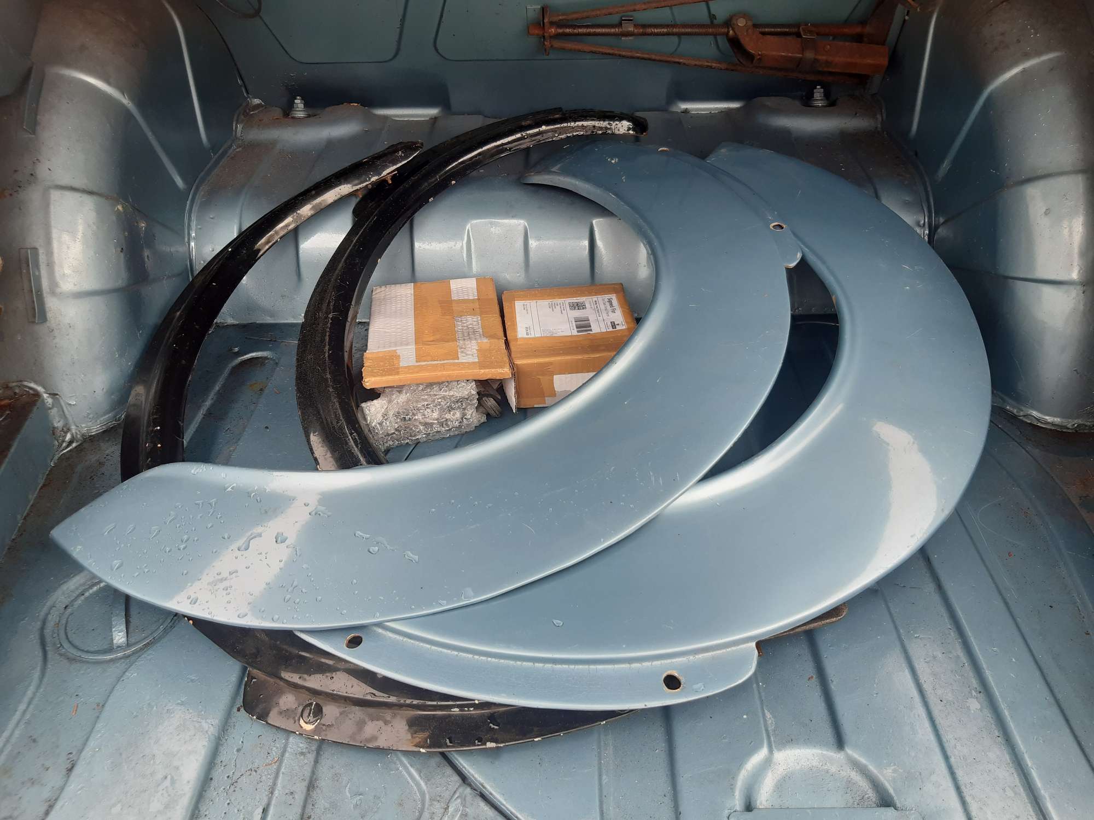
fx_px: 822
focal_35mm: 26
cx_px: 547
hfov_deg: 67.3
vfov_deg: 53.1
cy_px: 410
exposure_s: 1/102
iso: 40
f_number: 1.7
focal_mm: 3.92
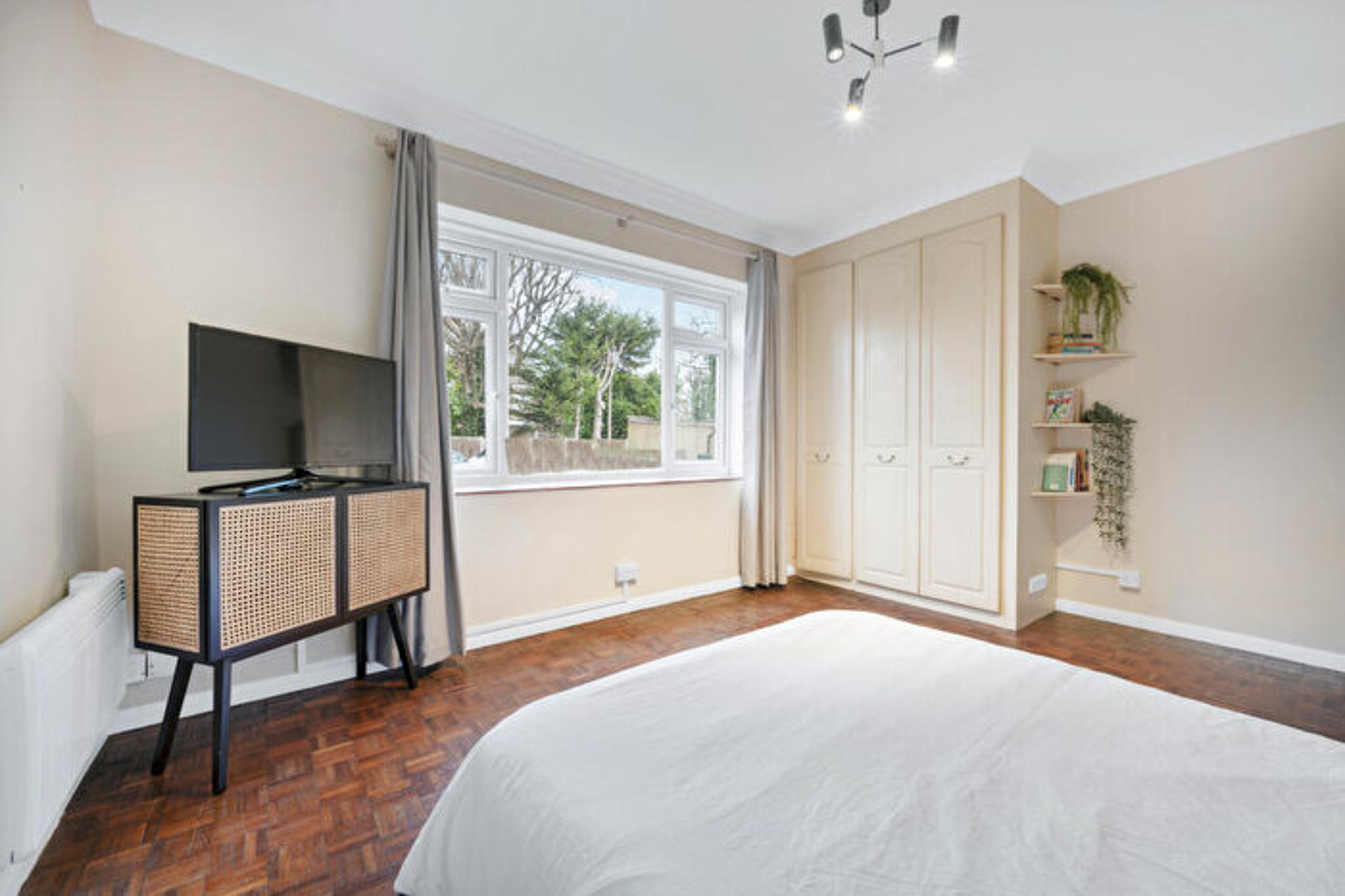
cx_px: 672
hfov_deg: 104.3
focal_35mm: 14
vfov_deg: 81.2
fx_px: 523
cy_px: 448
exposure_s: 8
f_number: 16
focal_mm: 14
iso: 200
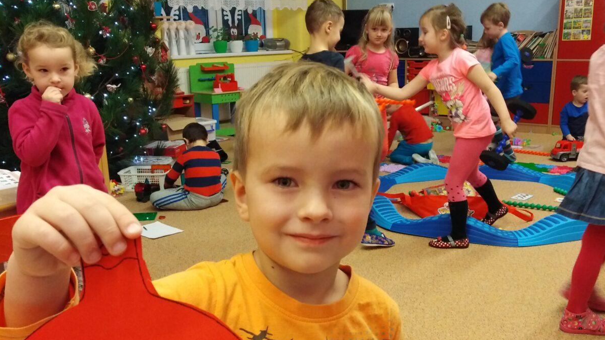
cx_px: 302
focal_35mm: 38
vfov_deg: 31.1
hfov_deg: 52.8
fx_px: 610
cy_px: 199
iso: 407
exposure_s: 1/30
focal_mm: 3.46
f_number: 2.2
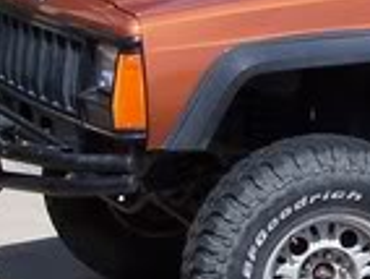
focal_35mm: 174
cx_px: 573
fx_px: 1863
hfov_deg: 10.9
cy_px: 50
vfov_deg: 8.5
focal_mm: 7.1
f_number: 5.6
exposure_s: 1/350
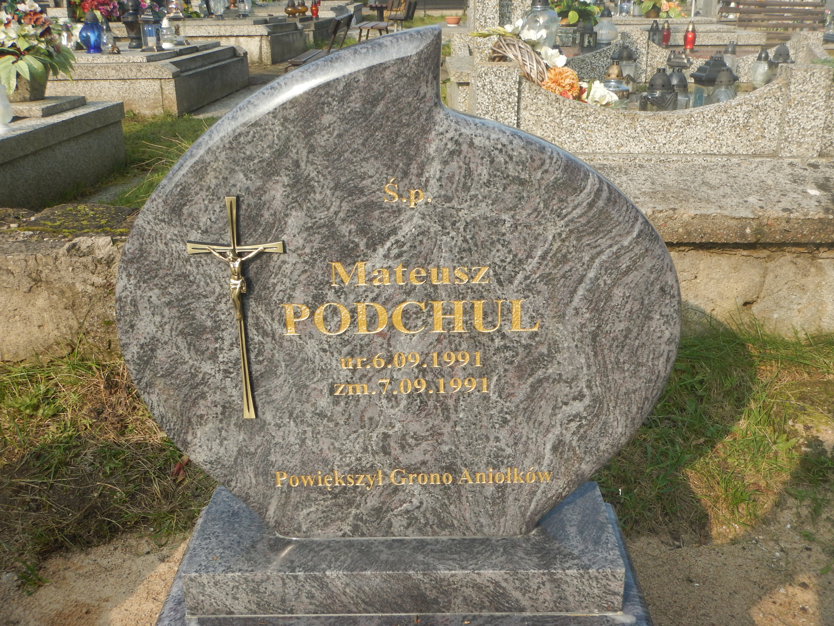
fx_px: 891
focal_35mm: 37
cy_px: 313
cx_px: 417
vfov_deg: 38.7
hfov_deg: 50.1
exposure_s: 1/400
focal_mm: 6.6
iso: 125
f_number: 4.2
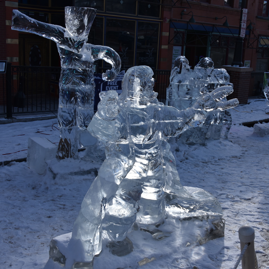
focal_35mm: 46
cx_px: 173
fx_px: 404
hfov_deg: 36.5
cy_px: 134
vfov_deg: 36.8
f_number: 9
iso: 100
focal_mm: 36
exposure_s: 1/320
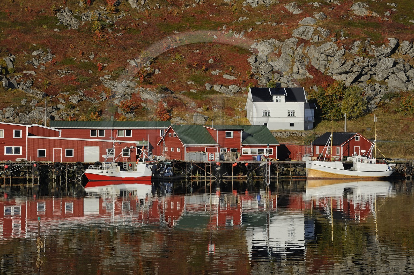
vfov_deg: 6.9
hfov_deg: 10.3
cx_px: 207
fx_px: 2298
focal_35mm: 200
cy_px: 138
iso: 200
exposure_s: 1/320
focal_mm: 200
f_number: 11
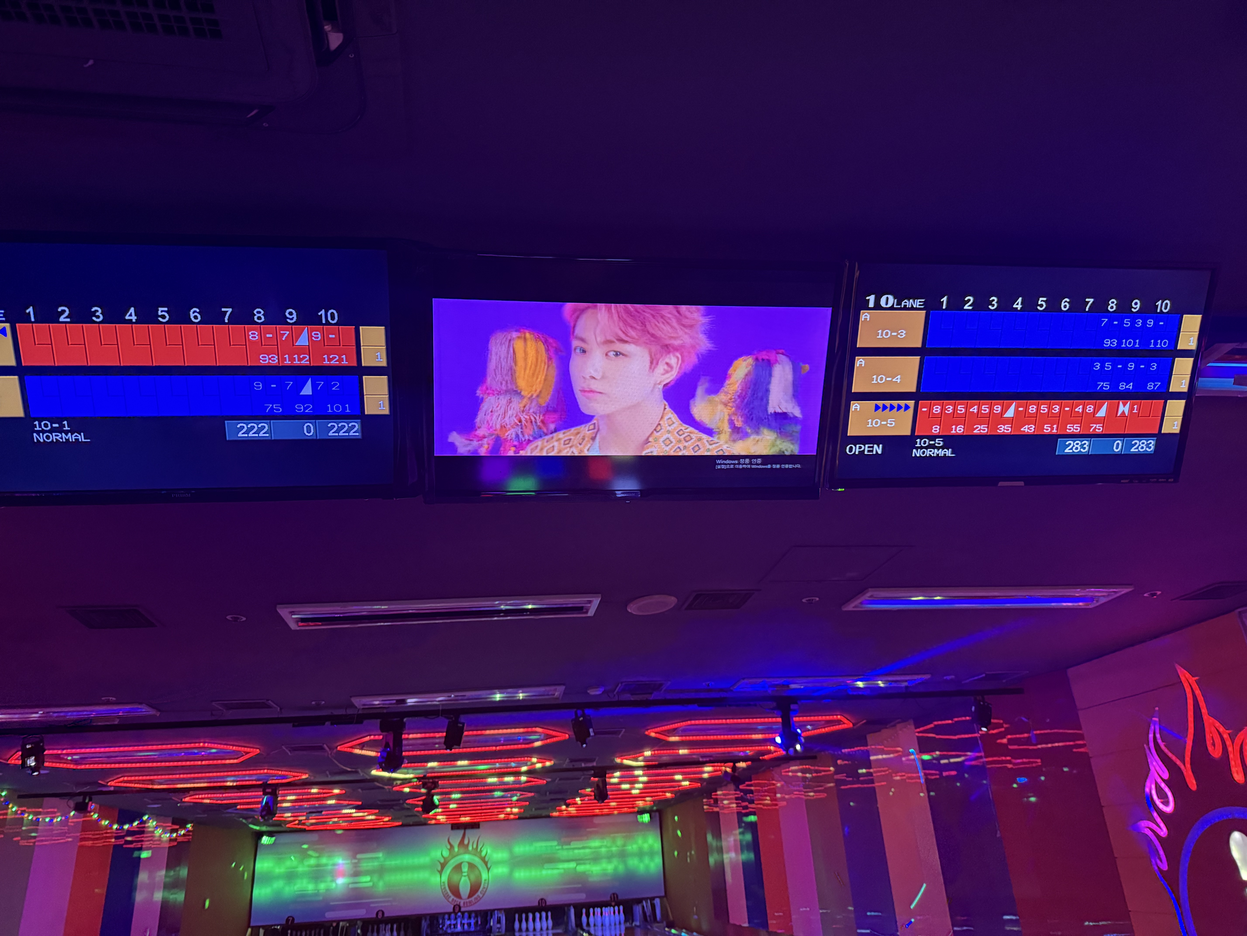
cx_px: 624
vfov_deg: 56.8
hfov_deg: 71.6
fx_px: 865
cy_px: 468
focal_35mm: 24
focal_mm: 6.76
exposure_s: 1/40
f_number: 1.78
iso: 640
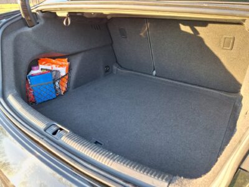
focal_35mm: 23
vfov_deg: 58.9
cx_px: 124
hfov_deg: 73.9
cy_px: 94
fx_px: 165
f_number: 1.8
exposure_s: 1/50
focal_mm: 5.54
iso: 64
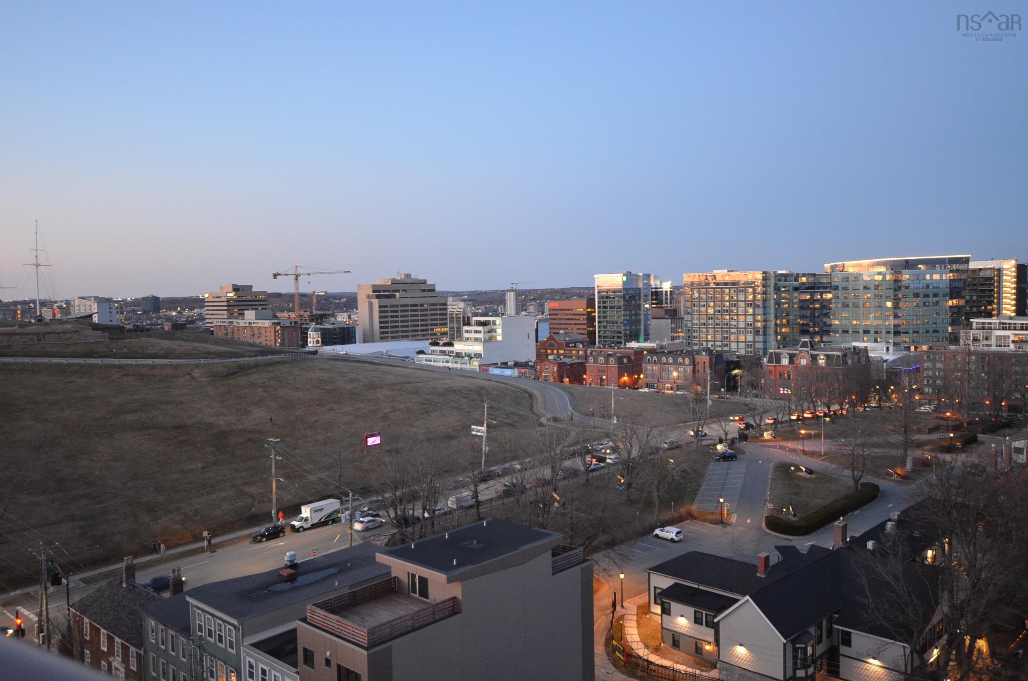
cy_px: 340
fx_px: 855
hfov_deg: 62.0
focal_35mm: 30
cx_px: 514
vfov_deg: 43.4
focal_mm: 20
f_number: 3.5
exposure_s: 1/30
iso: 1400
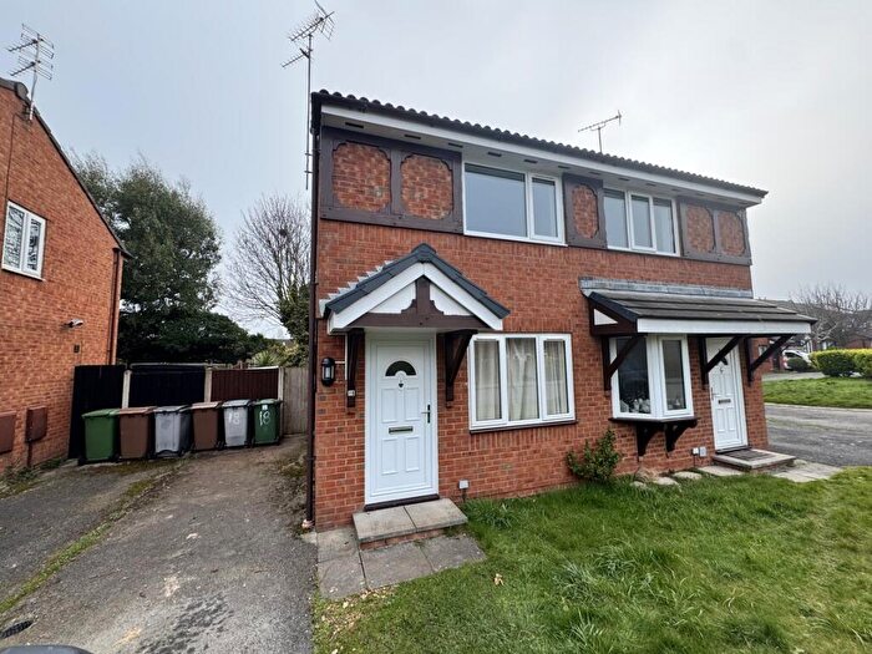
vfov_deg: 85.7
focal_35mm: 14
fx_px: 353
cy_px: 327
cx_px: 436
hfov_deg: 102.1
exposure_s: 1/462
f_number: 2.2
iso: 40
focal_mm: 2.22
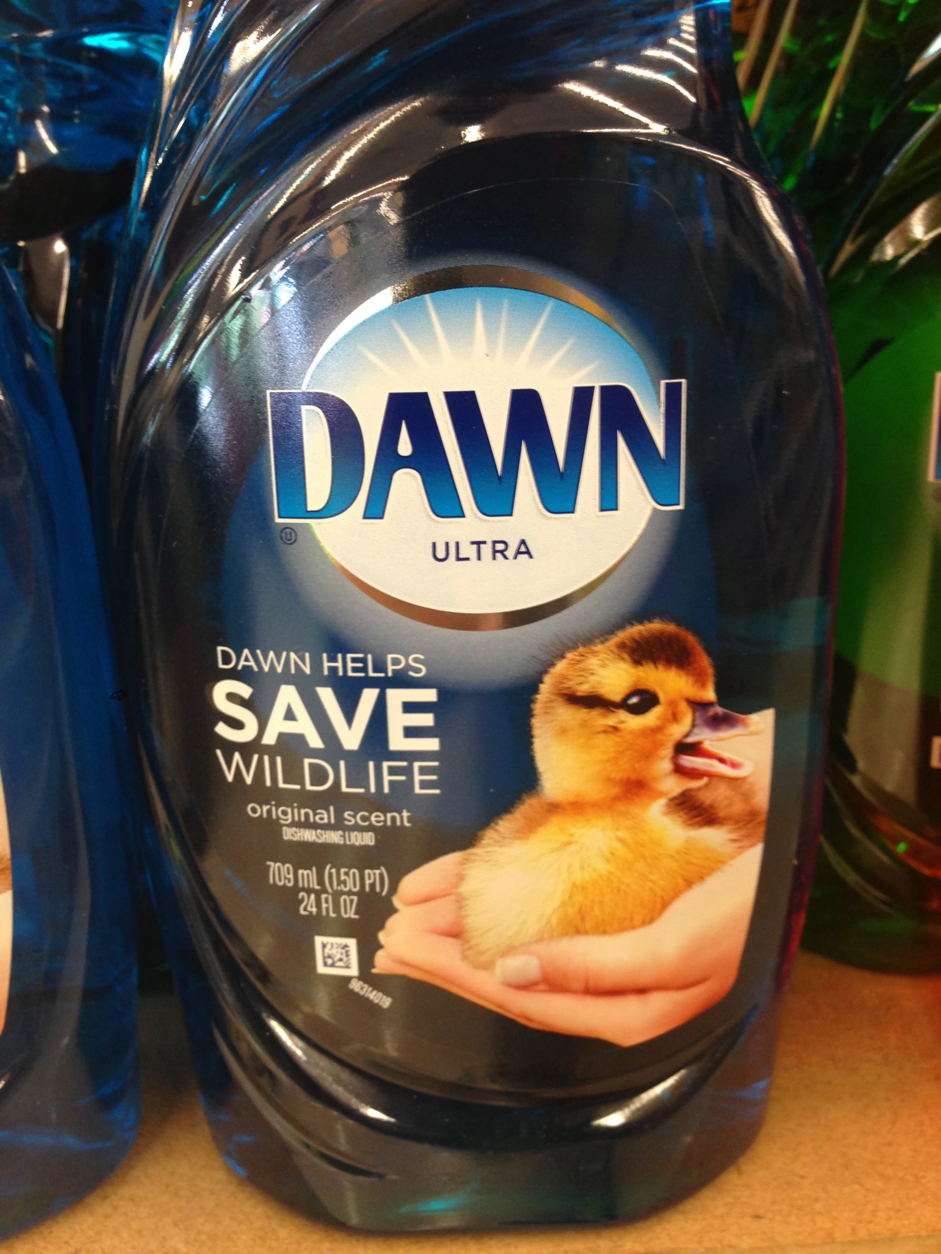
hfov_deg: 42.9
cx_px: 470
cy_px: 627
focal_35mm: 33
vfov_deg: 55.4
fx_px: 1196
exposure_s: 1/20
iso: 100
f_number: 2.4
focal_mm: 4.13
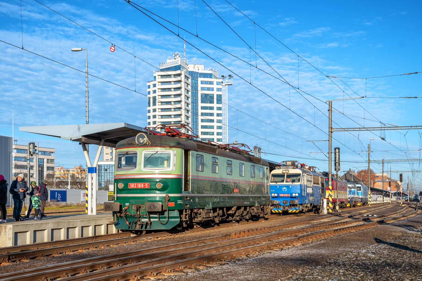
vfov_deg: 26.5
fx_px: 598
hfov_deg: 38.9
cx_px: 211
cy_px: 140
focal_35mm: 51
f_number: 8
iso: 125
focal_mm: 34
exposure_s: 1/640
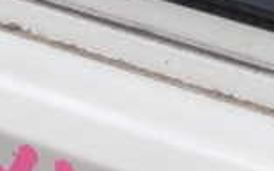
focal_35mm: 123
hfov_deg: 16.1
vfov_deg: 10.5
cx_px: 359
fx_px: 919
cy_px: 203
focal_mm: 5.4
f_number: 3.2
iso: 100
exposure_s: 1/320
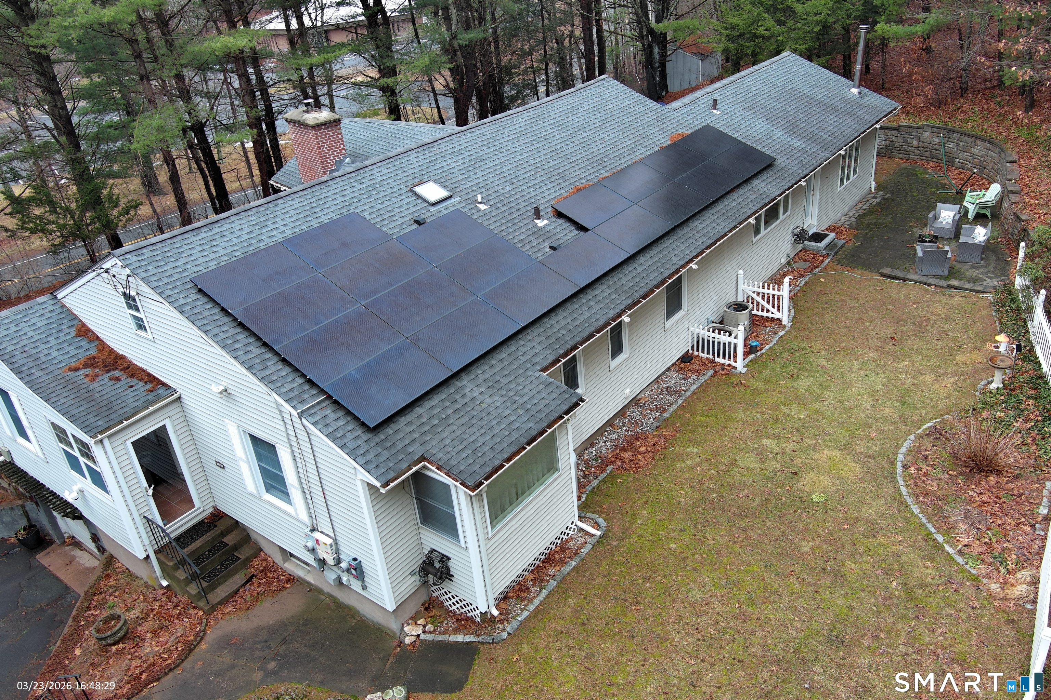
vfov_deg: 45.0
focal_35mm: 29
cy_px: 350
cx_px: 526
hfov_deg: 63.7
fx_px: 847
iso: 100
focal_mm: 10.57
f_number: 2.8
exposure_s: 1/31.6
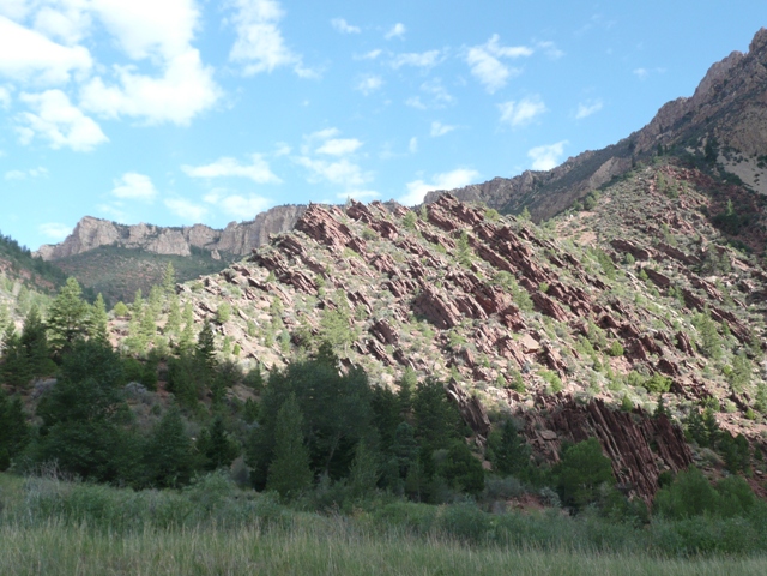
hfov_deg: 49.0
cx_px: 384
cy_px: 288
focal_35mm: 38
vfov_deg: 37.7
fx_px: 842
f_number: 3.5
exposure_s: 1/250
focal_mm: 5.2
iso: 100
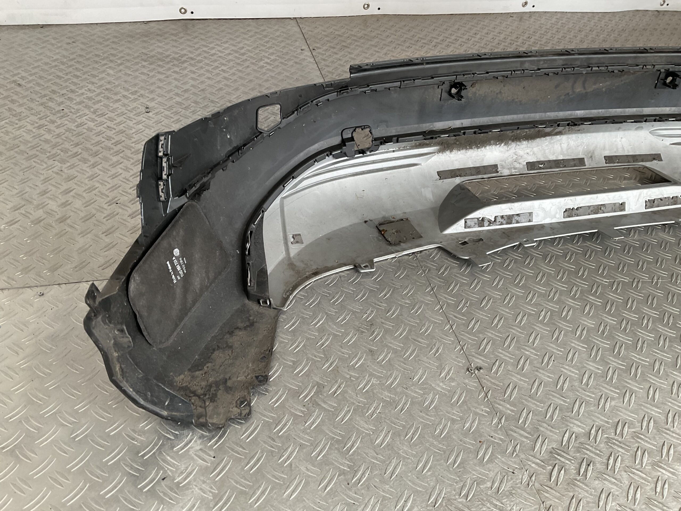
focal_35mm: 29
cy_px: 256
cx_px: 340
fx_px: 571
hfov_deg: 61.7
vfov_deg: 48.2
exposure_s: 1/60
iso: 50
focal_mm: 3
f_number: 1.8
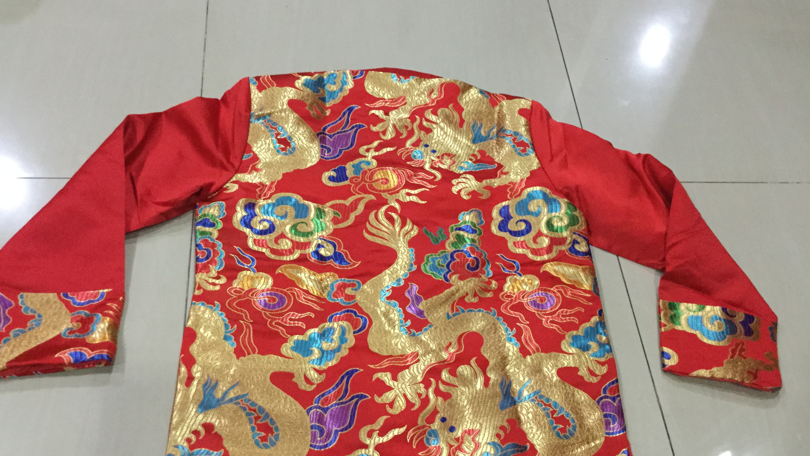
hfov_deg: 56.6
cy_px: 264
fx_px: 752
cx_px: 403
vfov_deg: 33.7
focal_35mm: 35
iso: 400
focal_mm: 3.3
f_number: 2.4
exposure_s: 1/17
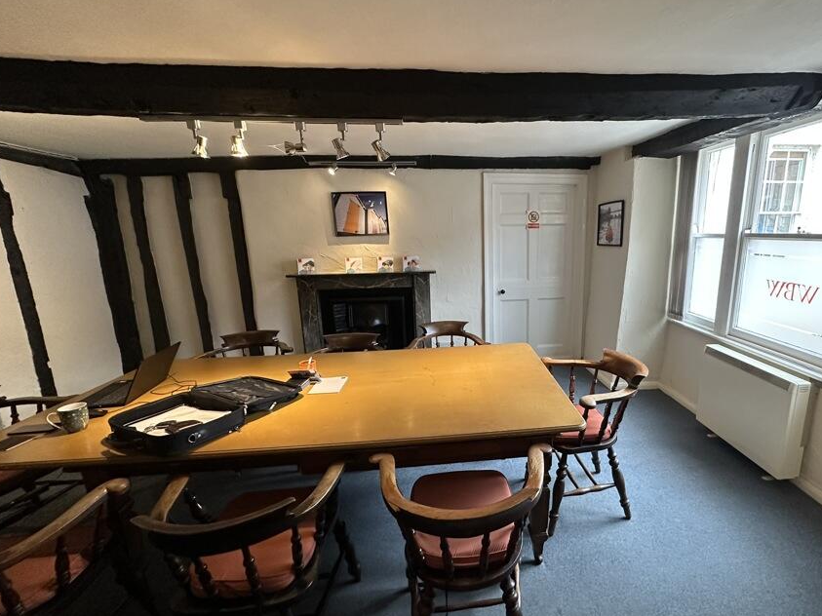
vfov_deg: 74.7
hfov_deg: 90.1
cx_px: 485
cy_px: 316
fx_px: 404
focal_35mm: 17
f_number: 2.2
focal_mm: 2.22
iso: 320
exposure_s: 1/100
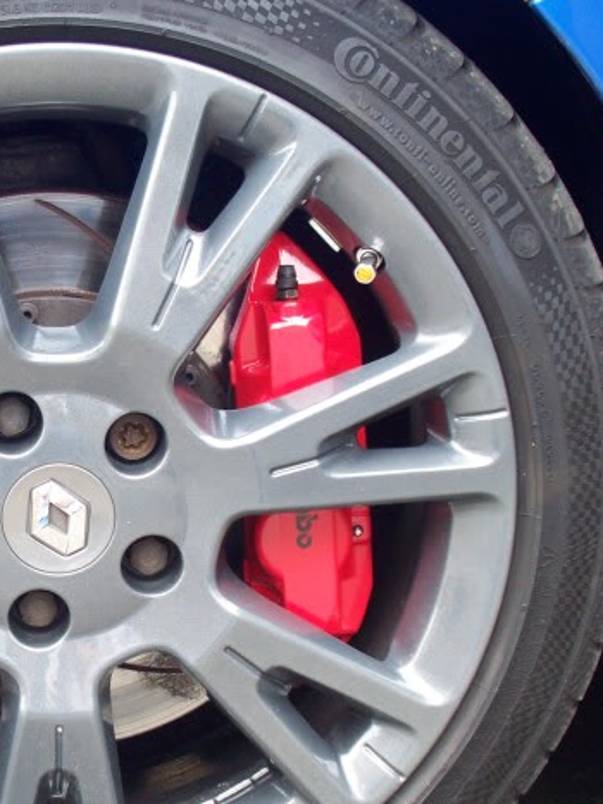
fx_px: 2393
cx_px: 20
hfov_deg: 14.2
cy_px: 505
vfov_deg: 19.0
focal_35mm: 103
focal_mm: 9.9
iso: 100
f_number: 2.9
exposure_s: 1/60
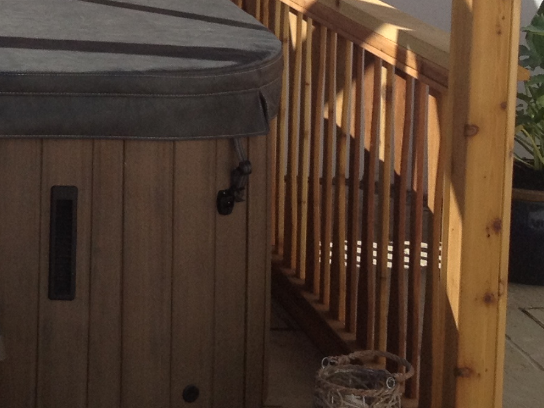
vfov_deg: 11.3
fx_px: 2011
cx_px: -123
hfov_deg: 14.9
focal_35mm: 128
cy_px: -95
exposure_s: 1/1255
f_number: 2.4
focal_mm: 4.28
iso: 64
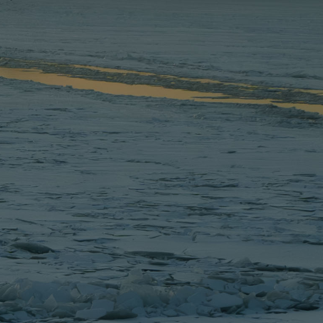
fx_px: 2650
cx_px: -770
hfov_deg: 6.2
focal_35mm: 251
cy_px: 157
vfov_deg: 7.0
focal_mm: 38
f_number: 5
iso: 400
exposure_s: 1/1000
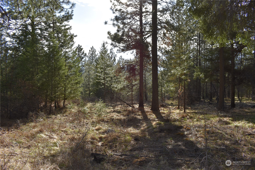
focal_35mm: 27
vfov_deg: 47.9
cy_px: 85
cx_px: 128
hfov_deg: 67.4
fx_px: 191
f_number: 8
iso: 100
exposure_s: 1/200
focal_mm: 18
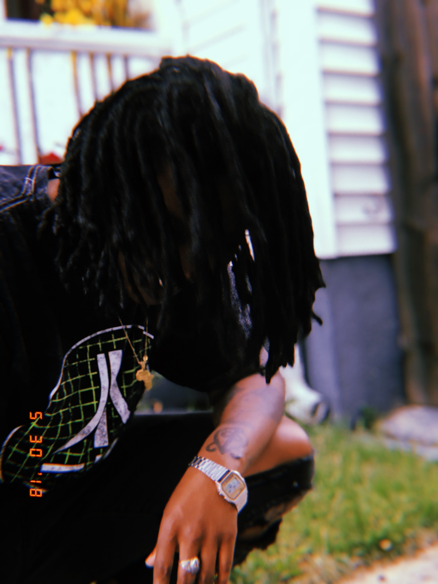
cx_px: 219
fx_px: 962
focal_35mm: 57
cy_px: 292
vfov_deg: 33.8
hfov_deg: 25.7
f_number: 2.8
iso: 125
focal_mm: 6.6
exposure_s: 1/60
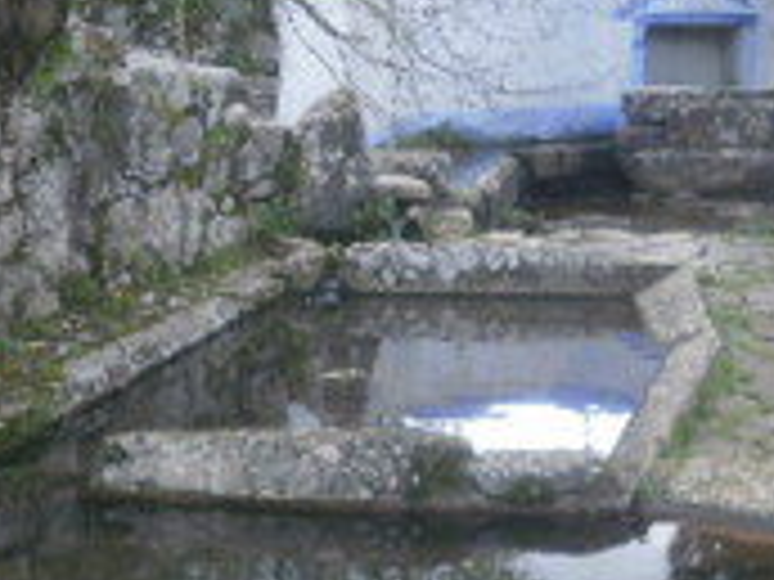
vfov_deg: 16.4
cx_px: 414
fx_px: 2012
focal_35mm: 90
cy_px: 384
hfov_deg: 21.8
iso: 100
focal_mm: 5.45
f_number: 2.9
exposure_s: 1/200
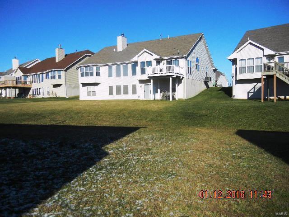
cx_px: 144
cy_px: 108
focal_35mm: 30
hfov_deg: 60.0
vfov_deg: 46.8
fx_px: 250
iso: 160
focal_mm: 5.4
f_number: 7
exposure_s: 1/660
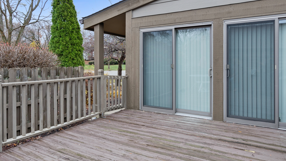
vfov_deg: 49.4
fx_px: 174
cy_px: 68
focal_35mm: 23
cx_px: 142
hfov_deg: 78.7
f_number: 8
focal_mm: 14
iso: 320
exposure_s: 1/100
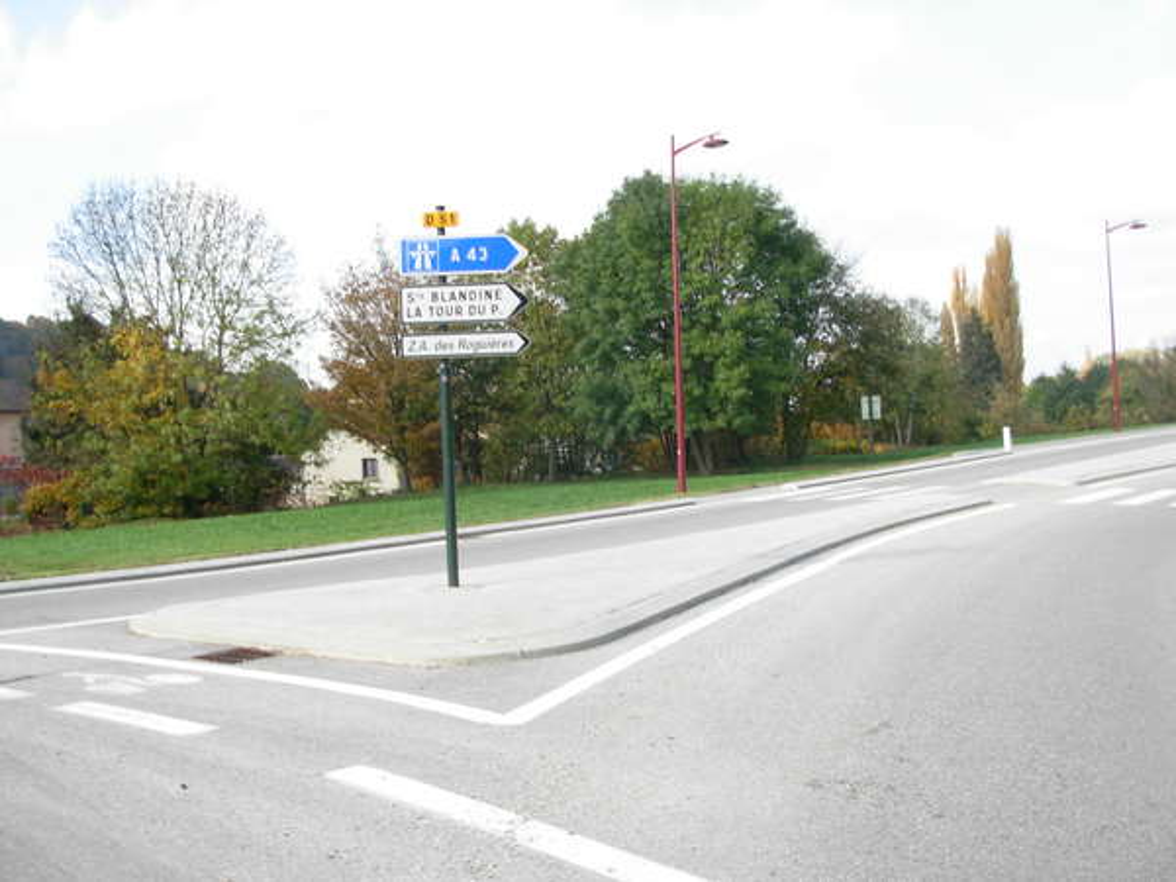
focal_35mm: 38
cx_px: 588
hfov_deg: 49.0
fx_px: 1291
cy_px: 441
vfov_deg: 37.7
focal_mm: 6.3
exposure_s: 1/352
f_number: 2.9
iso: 79
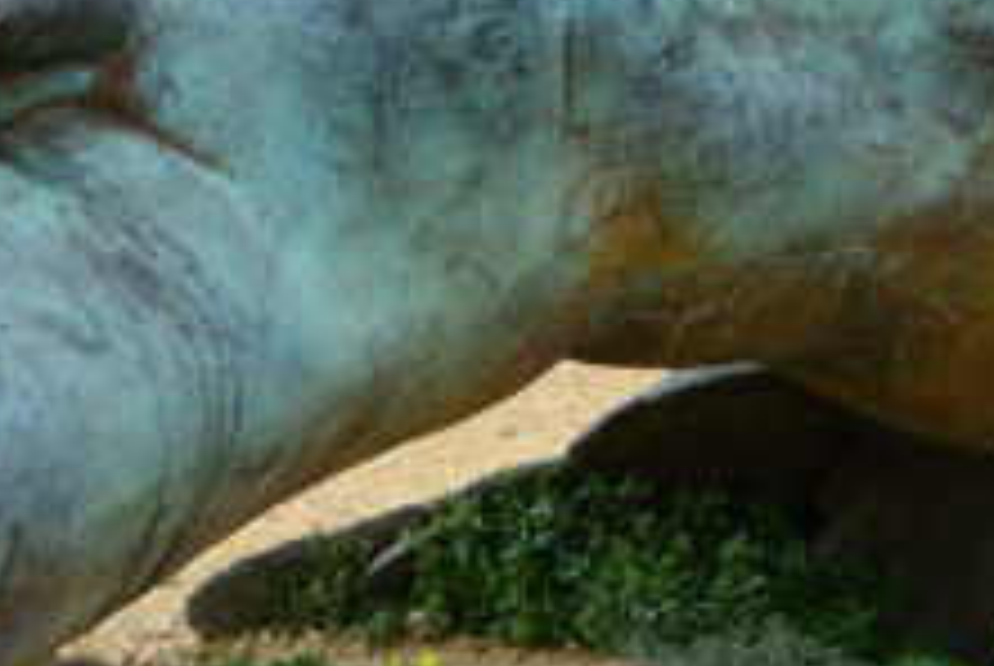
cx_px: -310
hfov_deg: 7.5
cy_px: -790
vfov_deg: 5.0
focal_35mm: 271
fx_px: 7492
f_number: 14
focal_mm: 50
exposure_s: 1/80
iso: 200
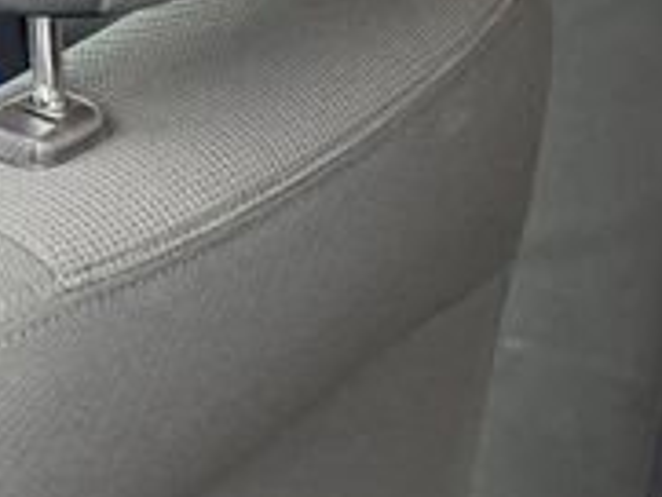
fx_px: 2603
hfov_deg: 13.7
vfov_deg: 10.6
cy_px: 669
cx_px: 962
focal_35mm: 136
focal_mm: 6.76
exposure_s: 1/62
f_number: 1.78
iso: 200
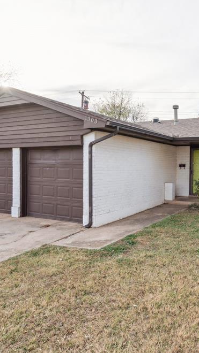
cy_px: 173
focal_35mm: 26
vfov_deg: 71.9
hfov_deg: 40.8
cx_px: 180
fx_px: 244
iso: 200
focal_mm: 16
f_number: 7.1
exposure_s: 1/160
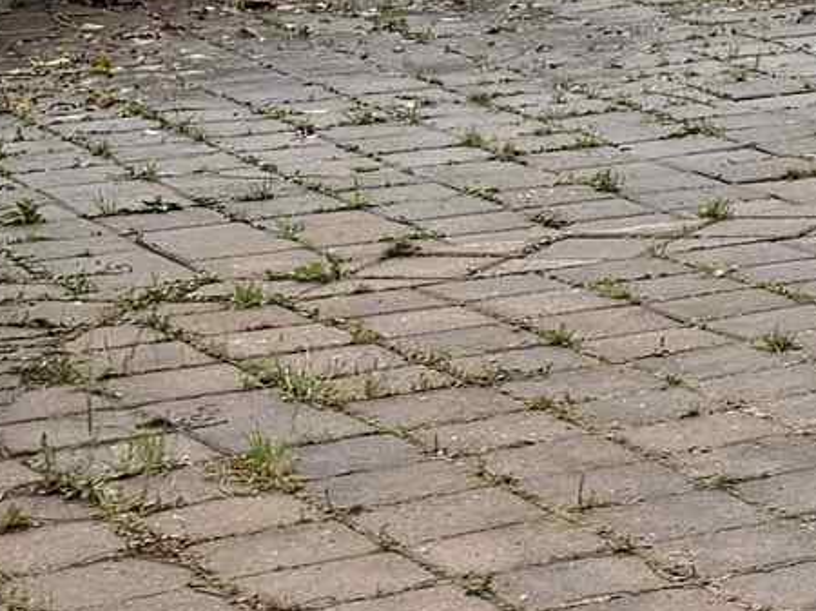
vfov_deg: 8.7
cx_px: 2120
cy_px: -511
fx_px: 3864
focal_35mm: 164
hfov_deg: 10.1
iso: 80
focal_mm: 6.76
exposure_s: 1/683
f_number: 1.78
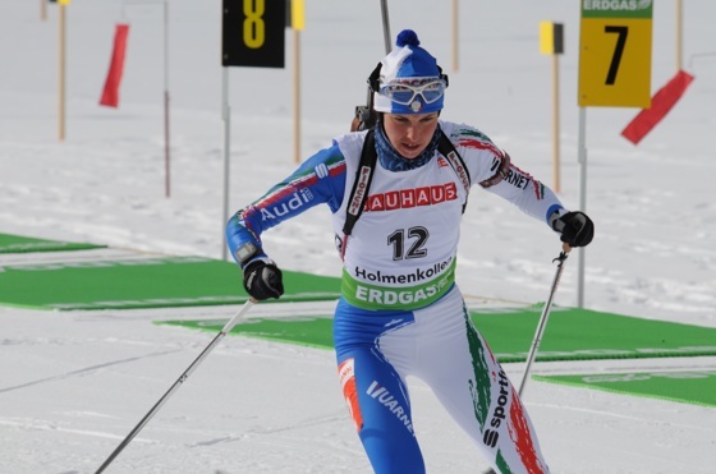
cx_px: 358
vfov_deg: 2.3
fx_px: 11910
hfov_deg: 3.4
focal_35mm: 600
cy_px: 237
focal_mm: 400
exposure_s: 1/500
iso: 200
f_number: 14
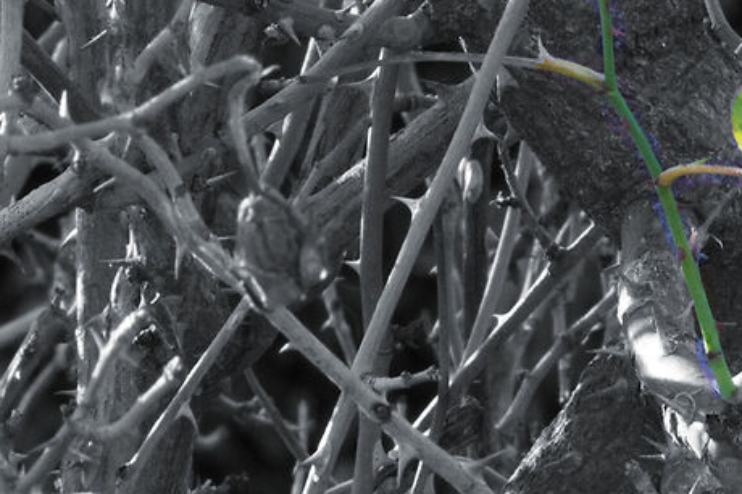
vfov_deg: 2.5
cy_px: -264
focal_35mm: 548
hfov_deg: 3.8
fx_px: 11286
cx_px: 527
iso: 2000
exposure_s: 1/125
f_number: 20
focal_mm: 105
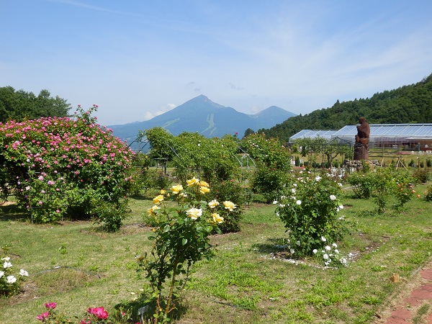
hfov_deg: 55.4
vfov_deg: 42.9
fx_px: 412
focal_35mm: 33
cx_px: 216
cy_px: 162
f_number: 9.7
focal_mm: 6
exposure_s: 1/125
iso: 80
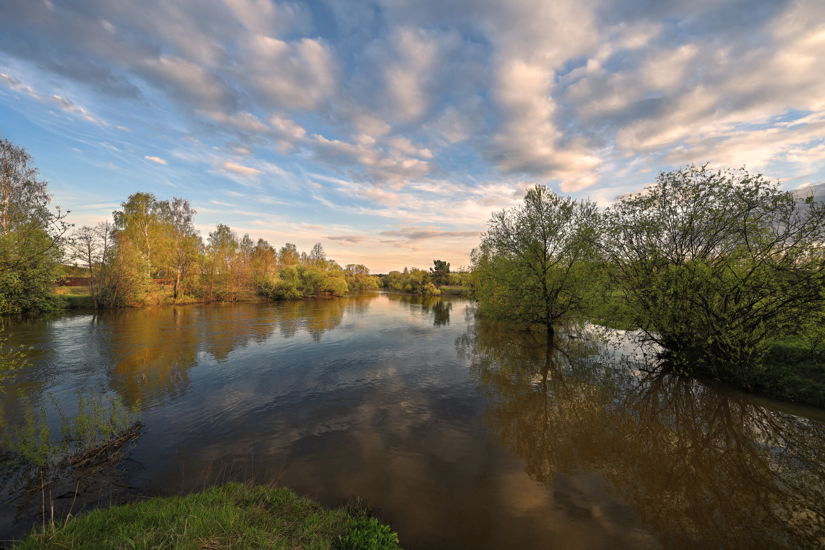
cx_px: 412
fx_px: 321
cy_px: 275
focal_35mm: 14
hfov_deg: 104.3
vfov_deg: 81.2
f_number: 8
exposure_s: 1/40
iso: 64
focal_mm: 14
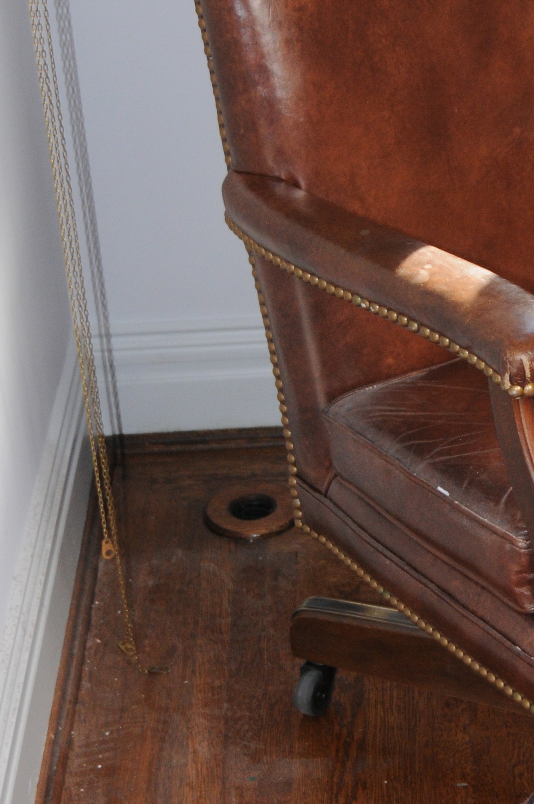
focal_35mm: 88
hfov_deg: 15.1
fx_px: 1963
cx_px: 595
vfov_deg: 23.1
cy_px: 432
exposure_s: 1/160
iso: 640
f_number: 3.8
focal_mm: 24
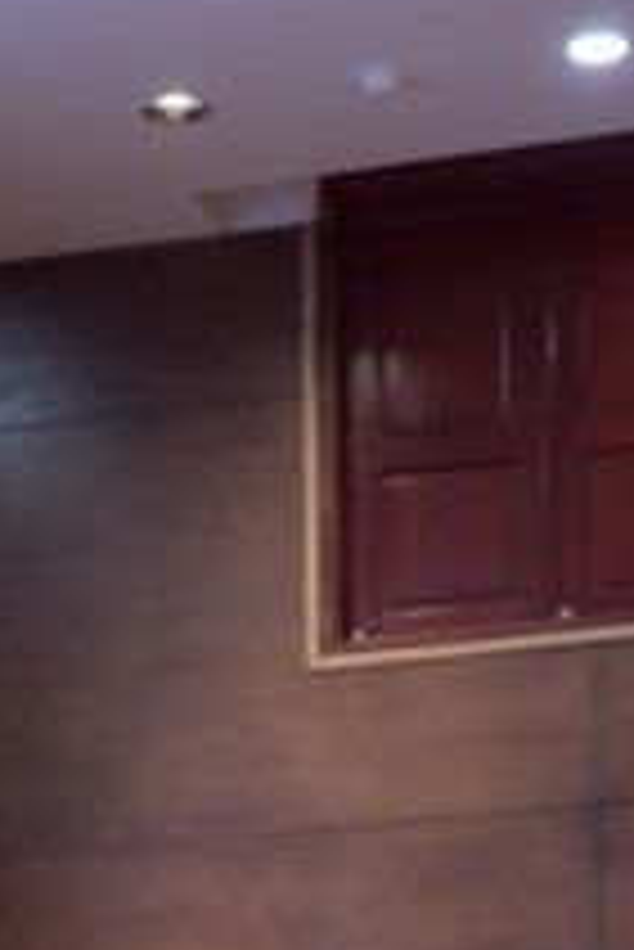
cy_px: 1360
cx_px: 171
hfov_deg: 6.9
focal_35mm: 200
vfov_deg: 10.0
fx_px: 5274
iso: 1000
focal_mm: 65
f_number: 5
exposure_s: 1/160
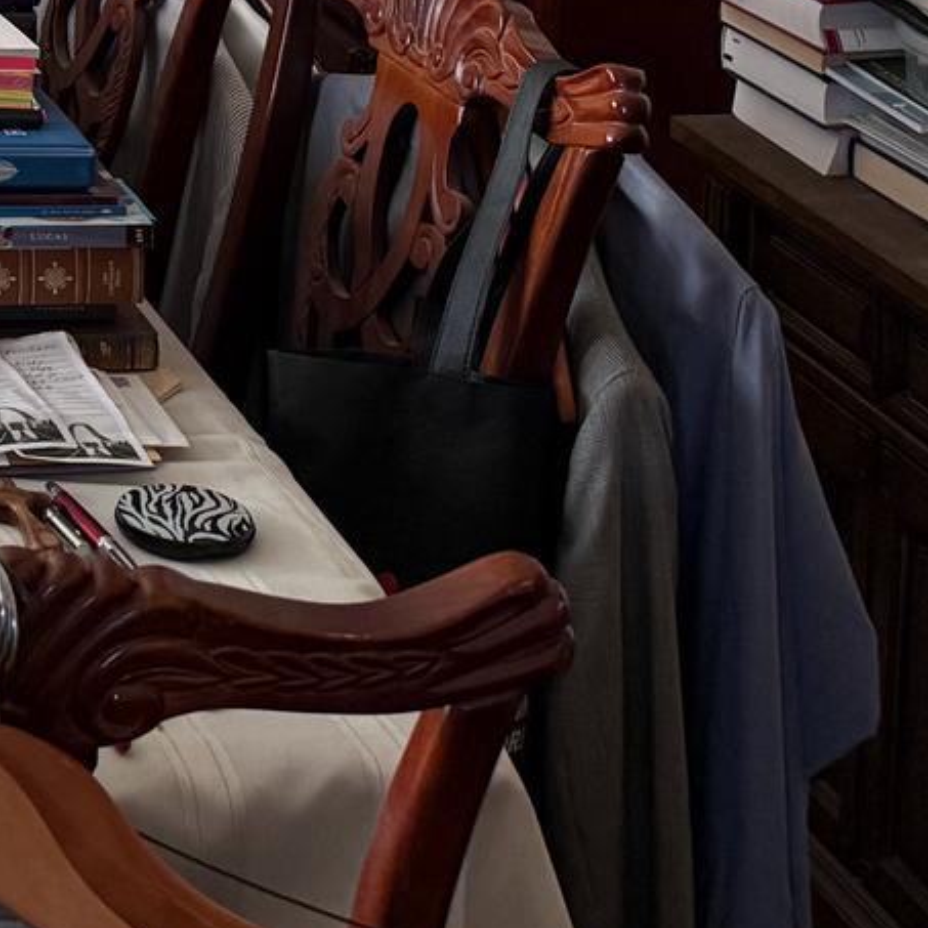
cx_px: -672
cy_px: -518
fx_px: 2912
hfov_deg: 15.8
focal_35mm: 96
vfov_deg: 16.3
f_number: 1.78
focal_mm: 6.76
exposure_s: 1/120
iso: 200
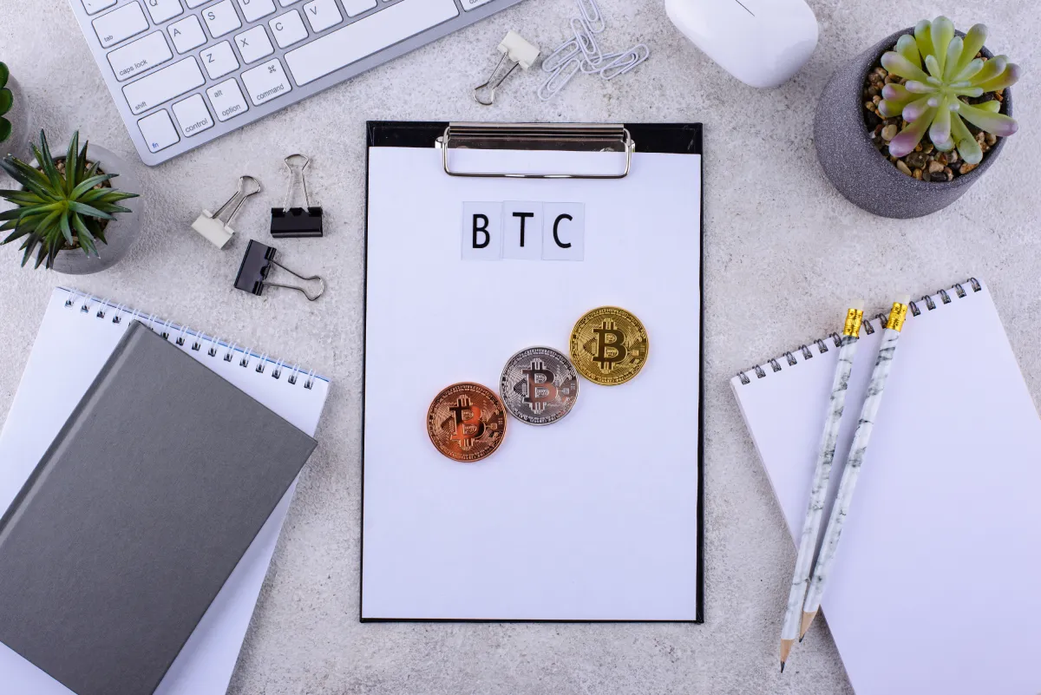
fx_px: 1446
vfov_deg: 27.0
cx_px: 520
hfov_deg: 39.6
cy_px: 348
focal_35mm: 50
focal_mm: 50
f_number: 9
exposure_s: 1/100
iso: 100
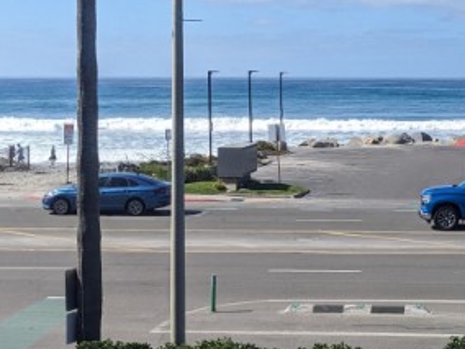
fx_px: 1021
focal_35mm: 76
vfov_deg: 19.2
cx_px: 480
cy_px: 77
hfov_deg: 24.3
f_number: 1.73
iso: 55
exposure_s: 1/3344
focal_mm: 4.38
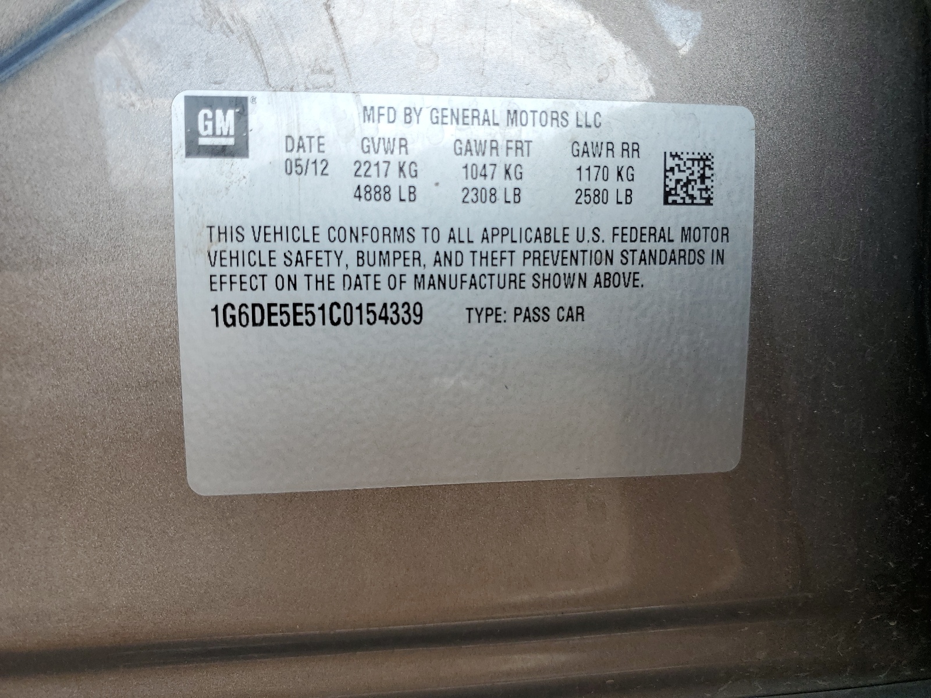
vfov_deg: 53.1
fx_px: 699
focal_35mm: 26
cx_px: 466
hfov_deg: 67.3
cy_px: 349
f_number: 1.5
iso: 50
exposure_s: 1/435
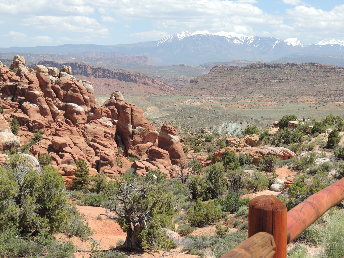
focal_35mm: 75
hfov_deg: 26.0
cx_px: 172
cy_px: 129
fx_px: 745
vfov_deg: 19.6
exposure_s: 1/640
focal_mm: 13.3
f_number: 3.9
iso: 100
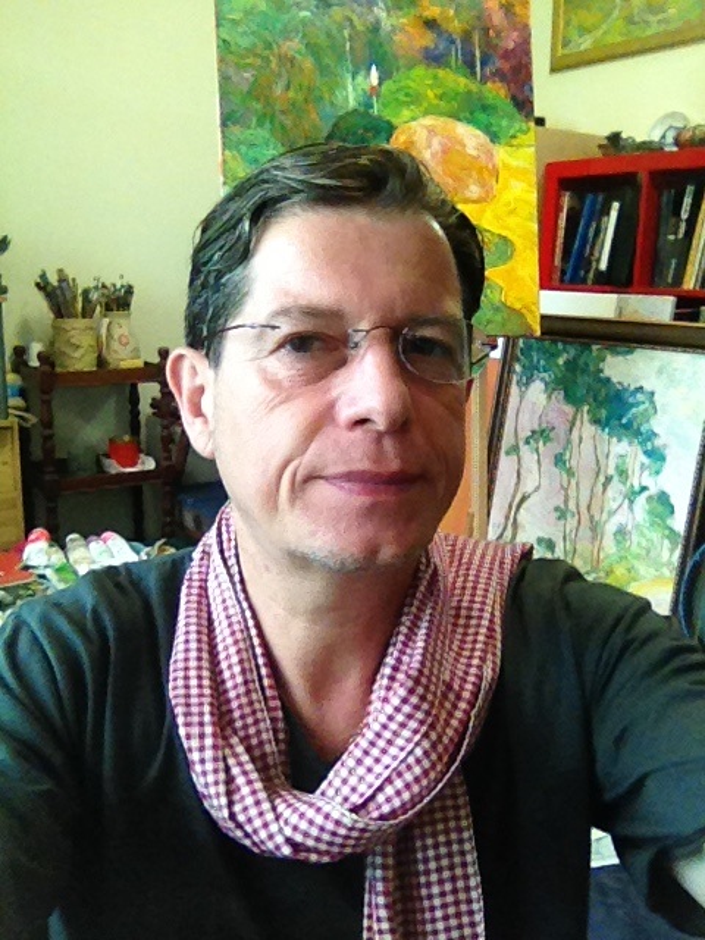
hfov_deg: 40.7
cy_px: 470
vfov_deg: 52.6
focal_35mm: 35
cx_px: 352
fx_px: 950
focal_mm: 1.85
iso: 160
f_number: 2.4
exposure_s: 1/30
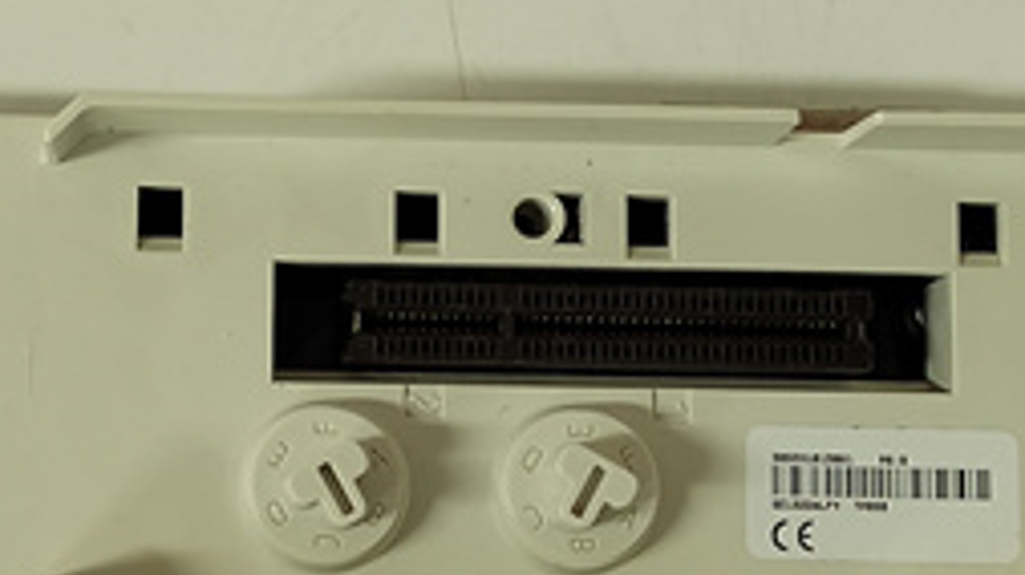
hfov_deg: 21.5
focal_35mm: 99
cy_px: 249
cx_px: 348
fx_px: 2689
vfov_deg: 12.2
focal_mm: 5.52
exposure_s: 1/100
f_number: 1.9
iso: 2053
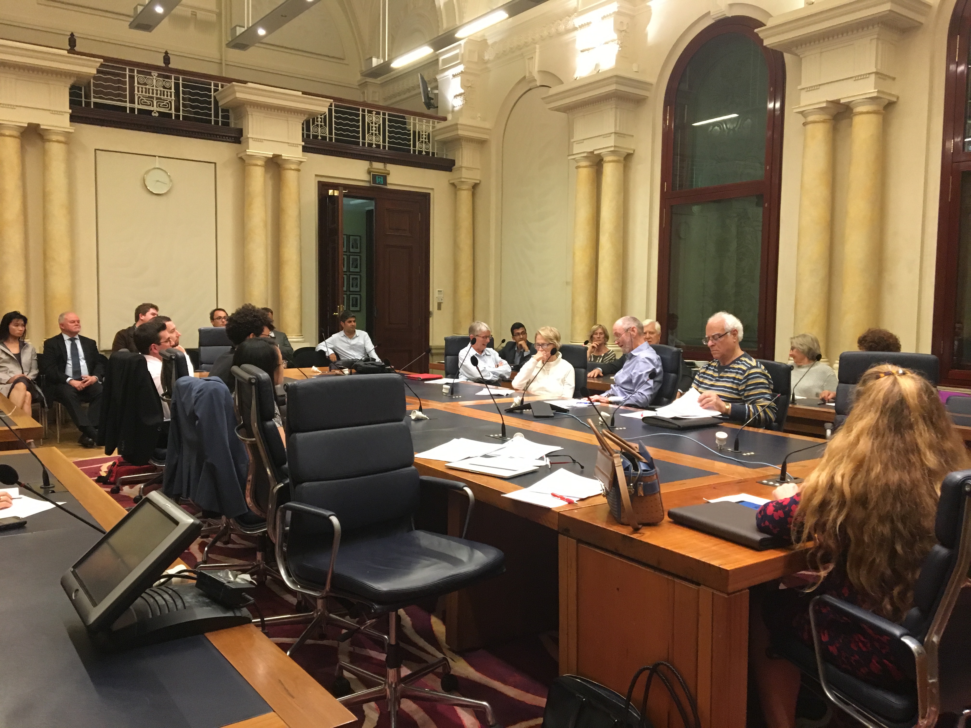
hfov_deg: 61.7
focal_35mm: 29
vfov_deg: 48.2
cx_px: 486
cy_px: 364
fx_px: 813
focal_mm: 4.15
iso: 200
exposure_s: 1/25
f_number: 2.2
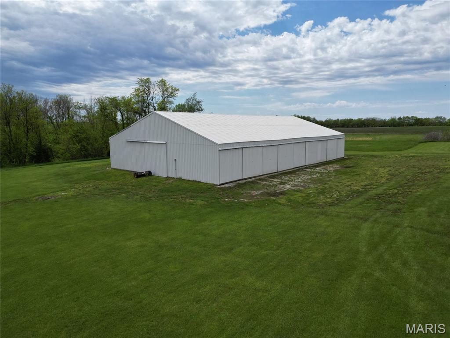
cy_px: 169
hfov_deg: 71.6
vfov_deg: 56.8
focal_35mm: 24
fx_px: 312
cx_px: 225
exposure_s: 1/4000
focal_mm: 6.72
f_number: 1.7
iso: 110
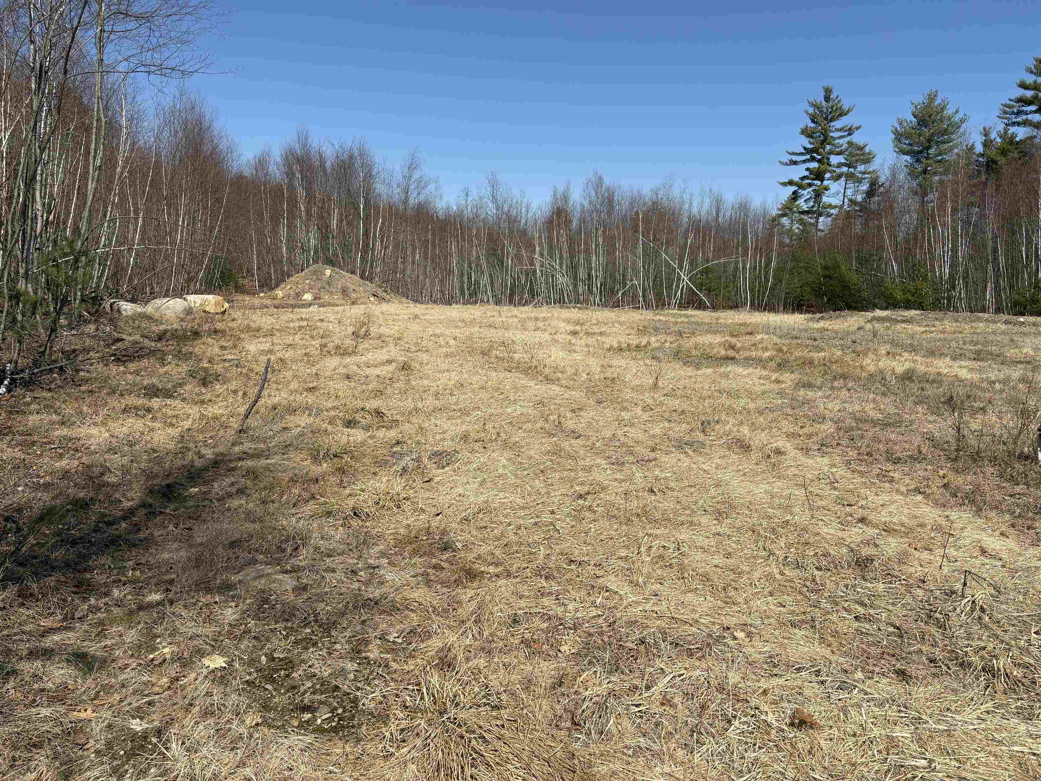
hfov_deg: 67.3
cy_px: 390
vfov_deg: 53.1
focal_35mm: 26
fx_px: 782
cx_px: 520
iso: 50
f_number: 1.6
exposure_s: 1/4608
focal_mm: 5.96
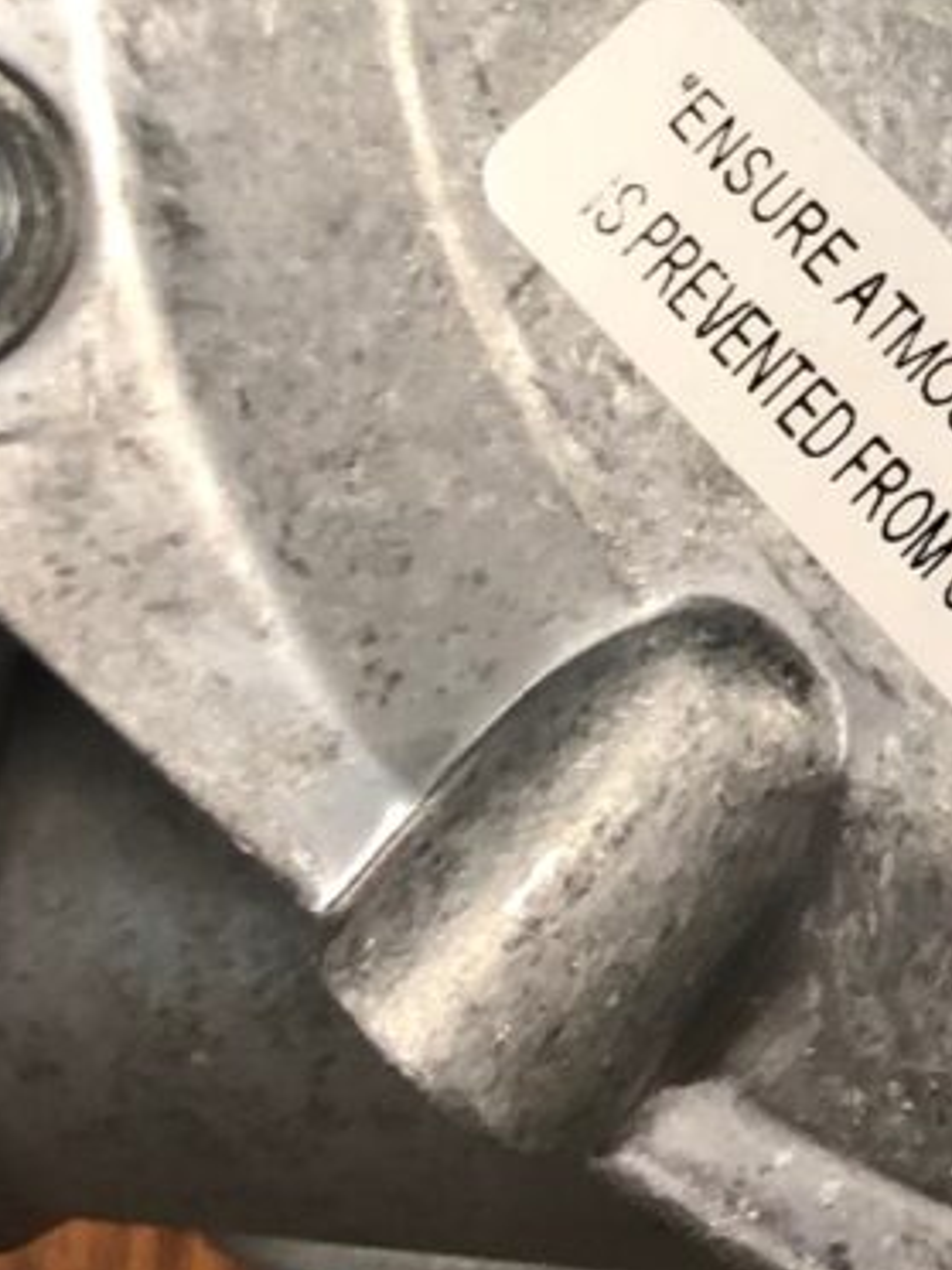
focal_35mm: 119
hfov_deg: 11.9
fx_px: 4364
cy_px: -326
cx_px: 1447
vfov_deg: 15.8
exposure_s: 1/17
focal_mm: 3.99
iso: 40
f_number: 1.8
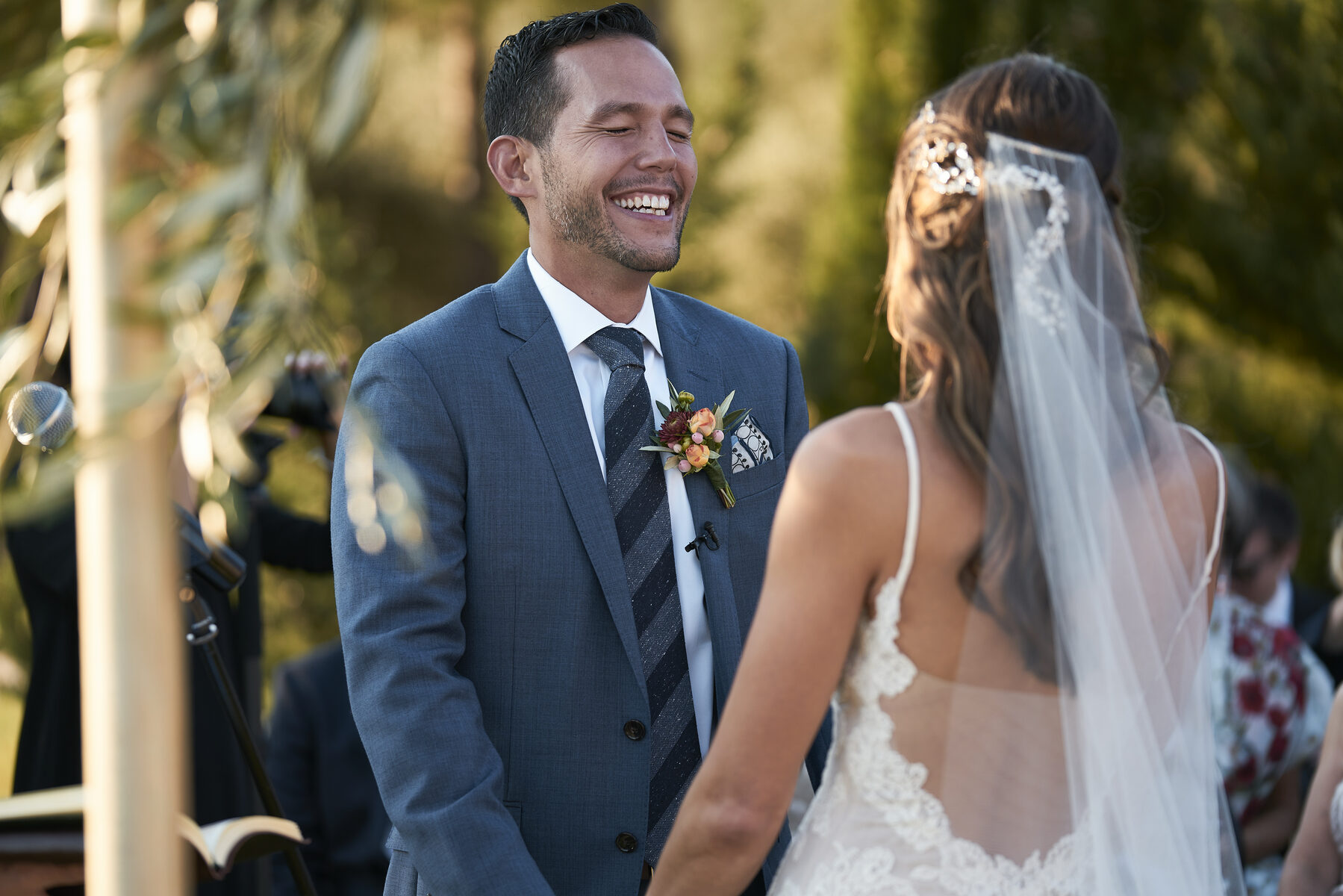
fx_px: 4141
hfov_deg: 18.4
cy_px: 448
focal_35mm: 111
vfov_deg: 12.3
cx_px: 672
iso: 100
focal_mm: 111
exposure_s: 1/500
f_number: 2.8
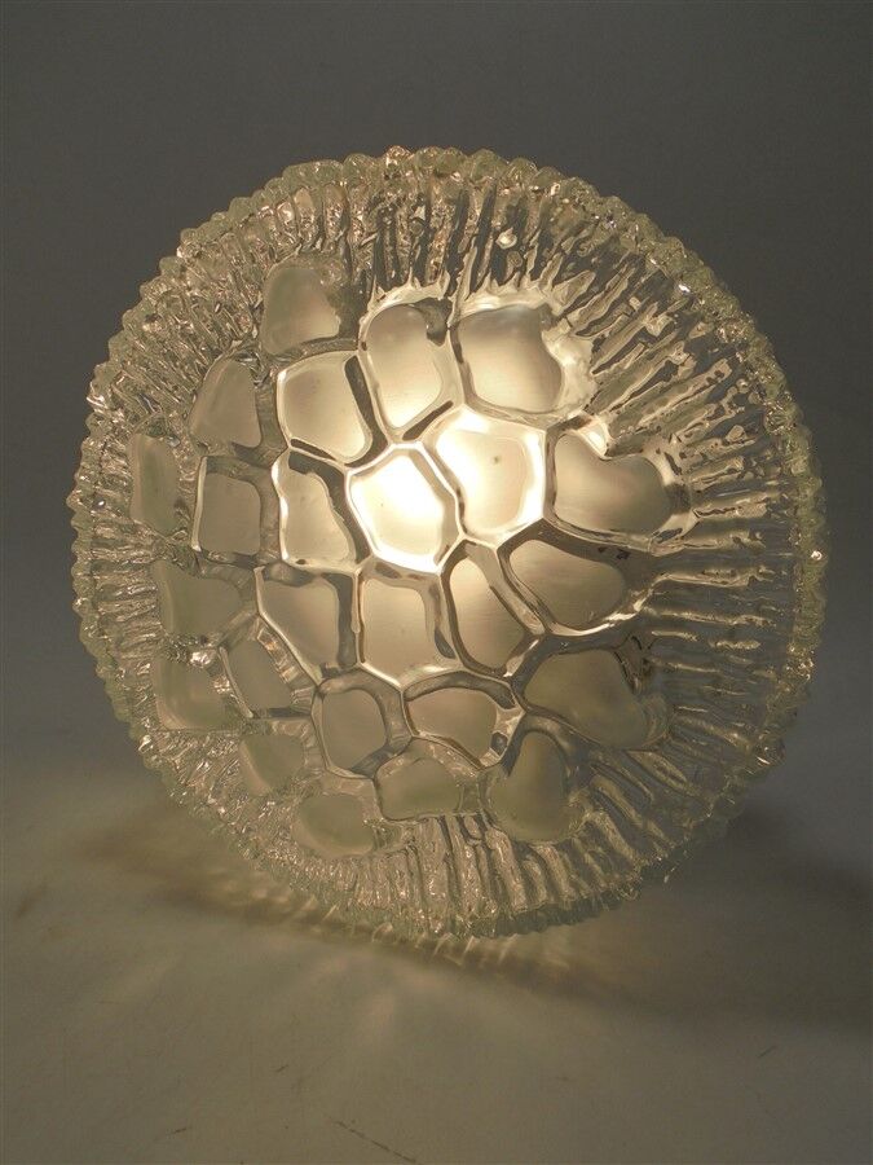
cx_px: 436
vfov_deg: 61.7
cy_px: 582
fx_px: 975
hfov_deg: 48.2
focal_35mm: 29
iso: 100
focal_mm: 5.3
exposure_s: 1/800
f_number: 3.7
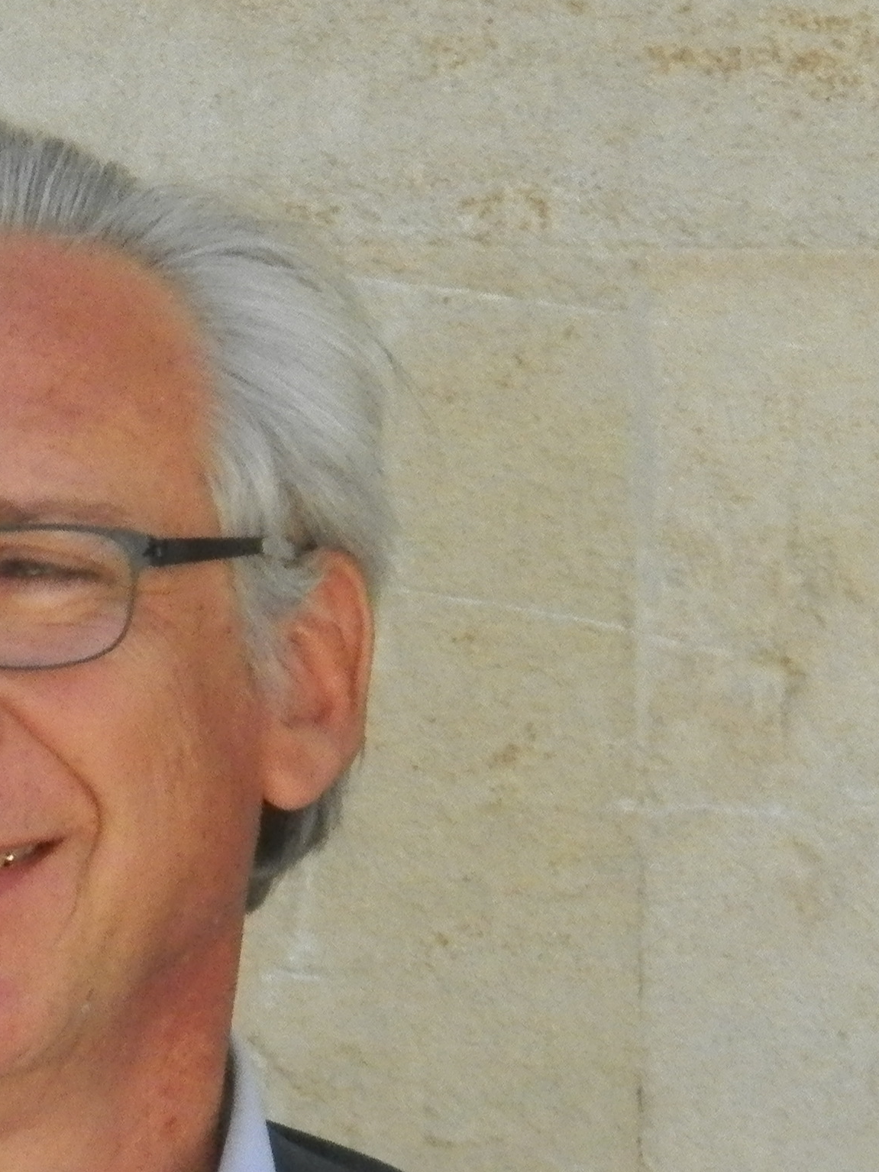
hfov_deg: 1.8
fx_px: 28568
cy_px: 1083
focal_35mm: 844
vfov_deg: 2.3
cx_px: -394
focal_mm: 50.2
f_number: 5.6
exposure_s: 1/640
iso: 500
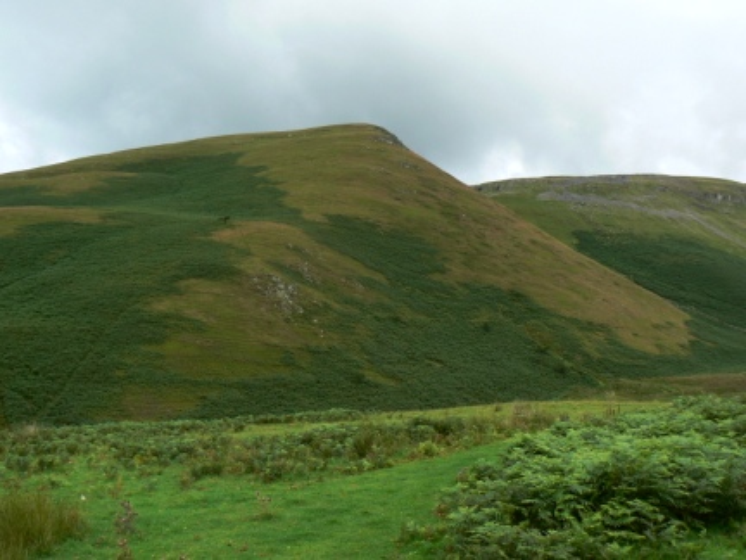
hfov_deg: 51.4
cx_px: 373
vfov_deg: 39.7
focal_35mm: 36
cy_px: 280
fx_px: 776
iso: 80
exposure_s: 1/160
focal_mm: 6
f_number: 5.6
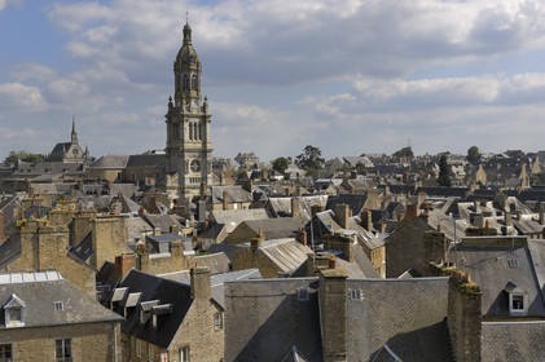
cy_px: 181
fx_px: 635
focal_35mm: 42
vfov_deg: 31.8
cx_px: 272
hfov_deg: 46.4
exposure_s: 1/160
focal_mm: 28
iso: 100
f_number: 9
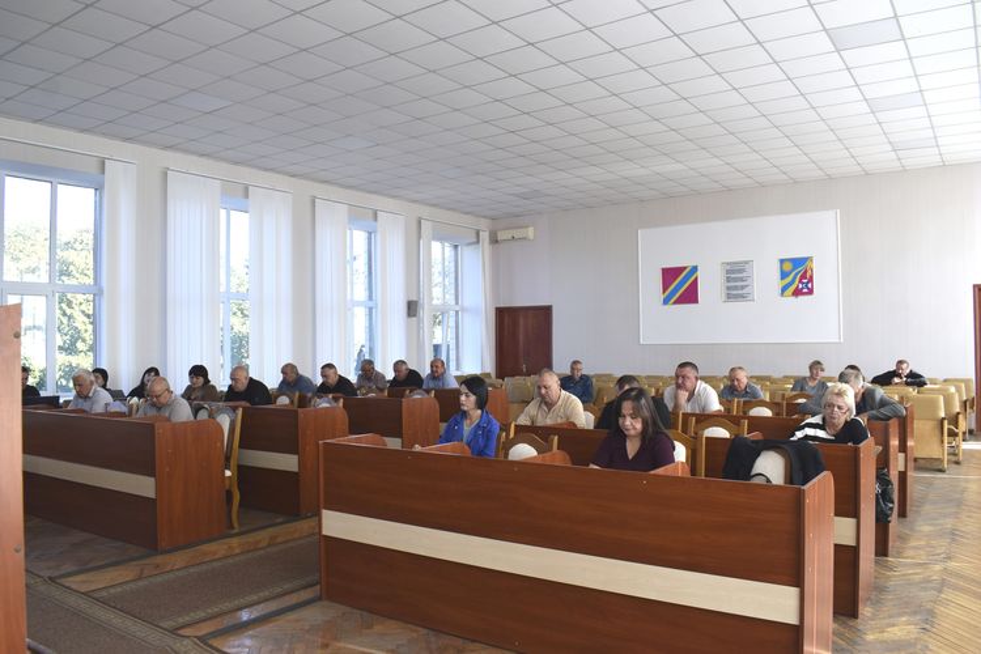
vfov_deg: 47.9
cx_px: 490
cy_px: 327
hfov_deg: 67.4
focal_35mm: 27
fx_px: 736
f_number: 7.1
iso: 400
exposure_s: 1/200
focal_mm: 18
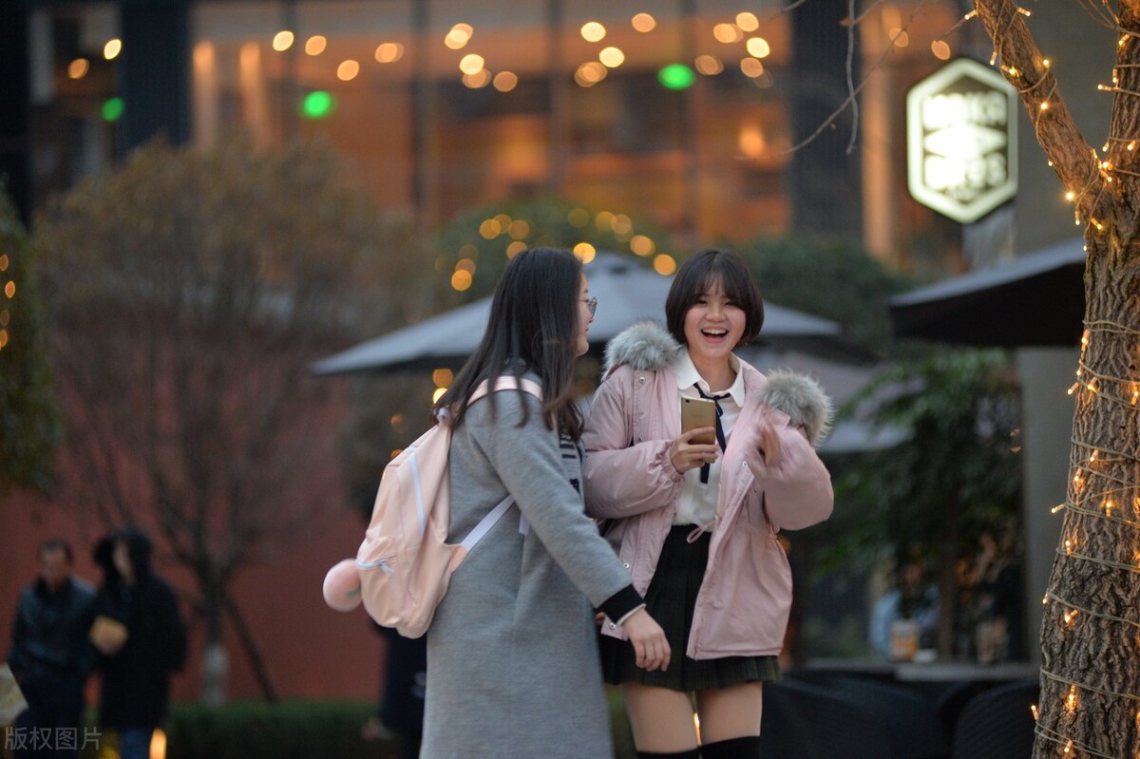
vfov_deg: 6.9
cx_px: 570
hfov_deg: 10.3
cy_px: 380
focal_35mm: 200
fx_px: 6330
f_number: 3.2
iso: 2000
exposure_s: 1/60
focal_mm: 200
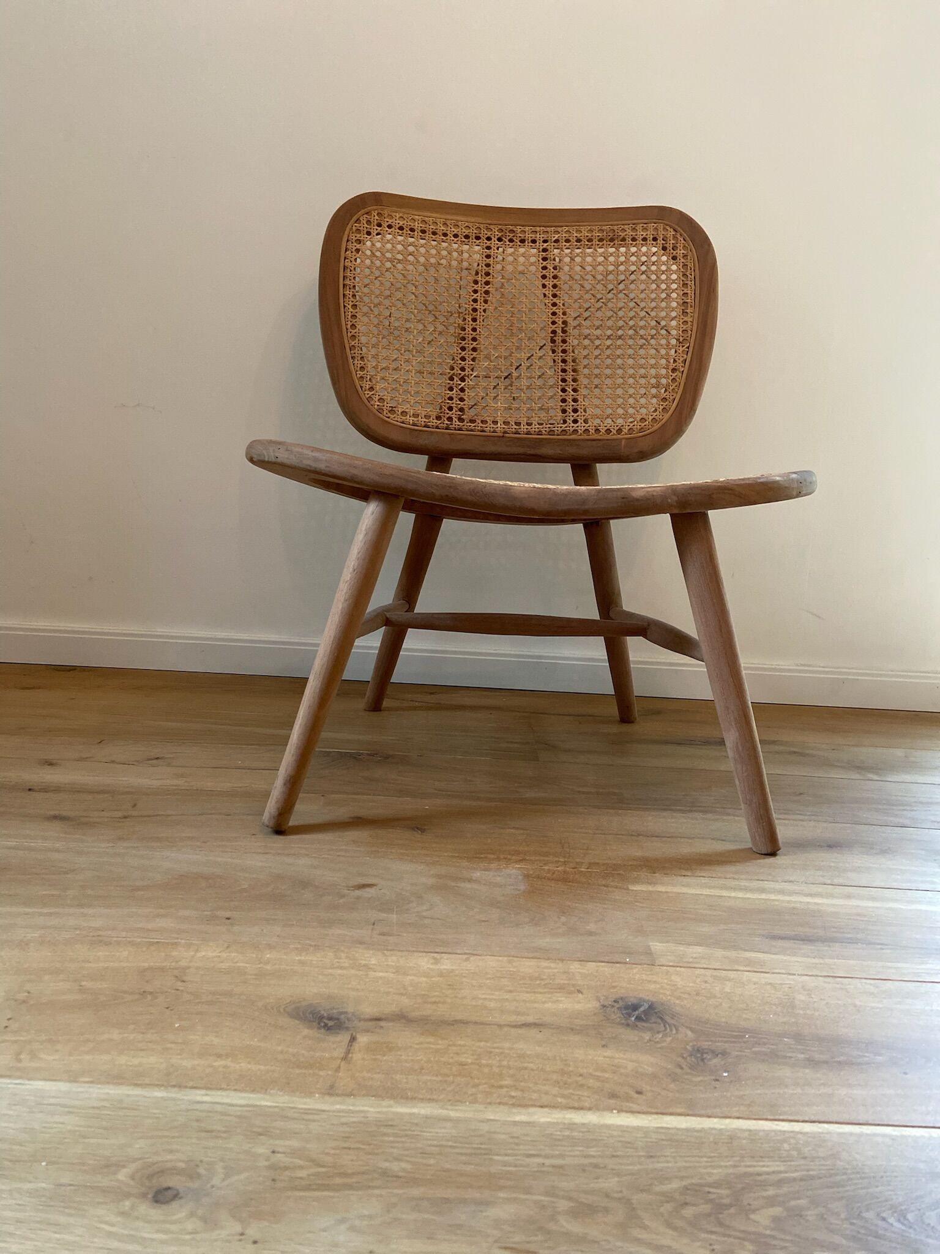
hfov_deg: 53.1
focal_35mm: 26
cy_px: 627
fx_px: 941
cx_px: 470
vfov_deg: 67.3
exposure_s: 1/50
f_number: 1.8
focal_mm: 4.25
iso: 320
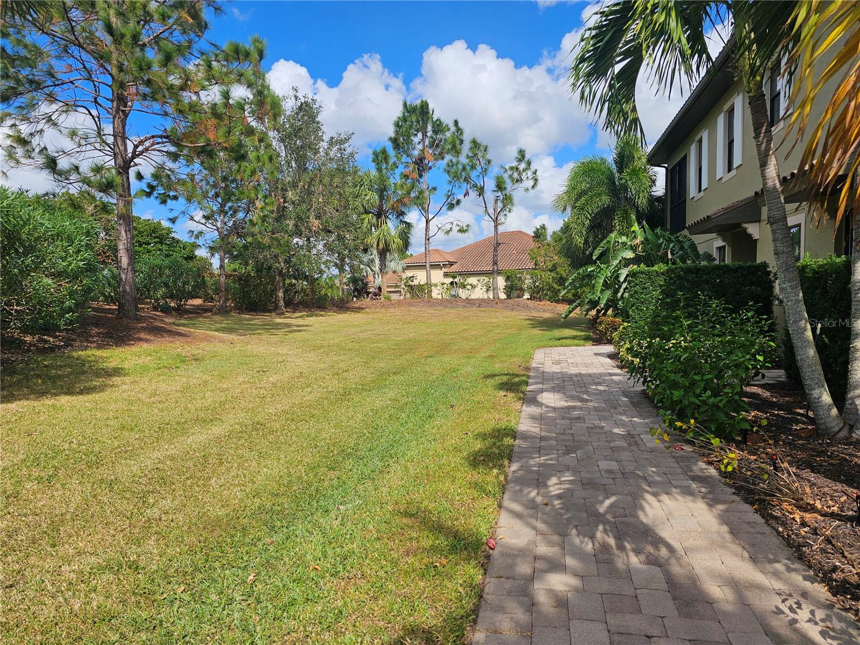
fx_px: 571
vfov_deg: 58.9
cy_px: 322
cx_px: 430
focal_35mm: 23
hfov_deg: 73.9
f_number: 1.7
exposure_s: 1/970
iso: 10
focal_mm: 6.3
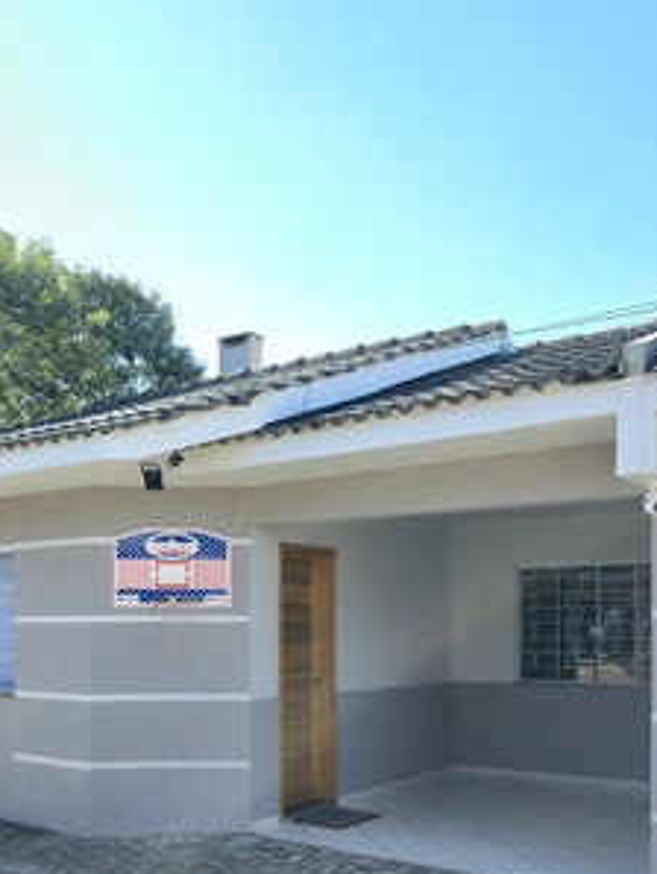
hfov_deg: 37.9
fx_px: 935
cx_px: 173
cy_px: 631
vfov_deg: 48.6
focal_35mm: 37
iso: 12
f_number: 1.7
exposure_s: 1/213
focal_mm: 6.3
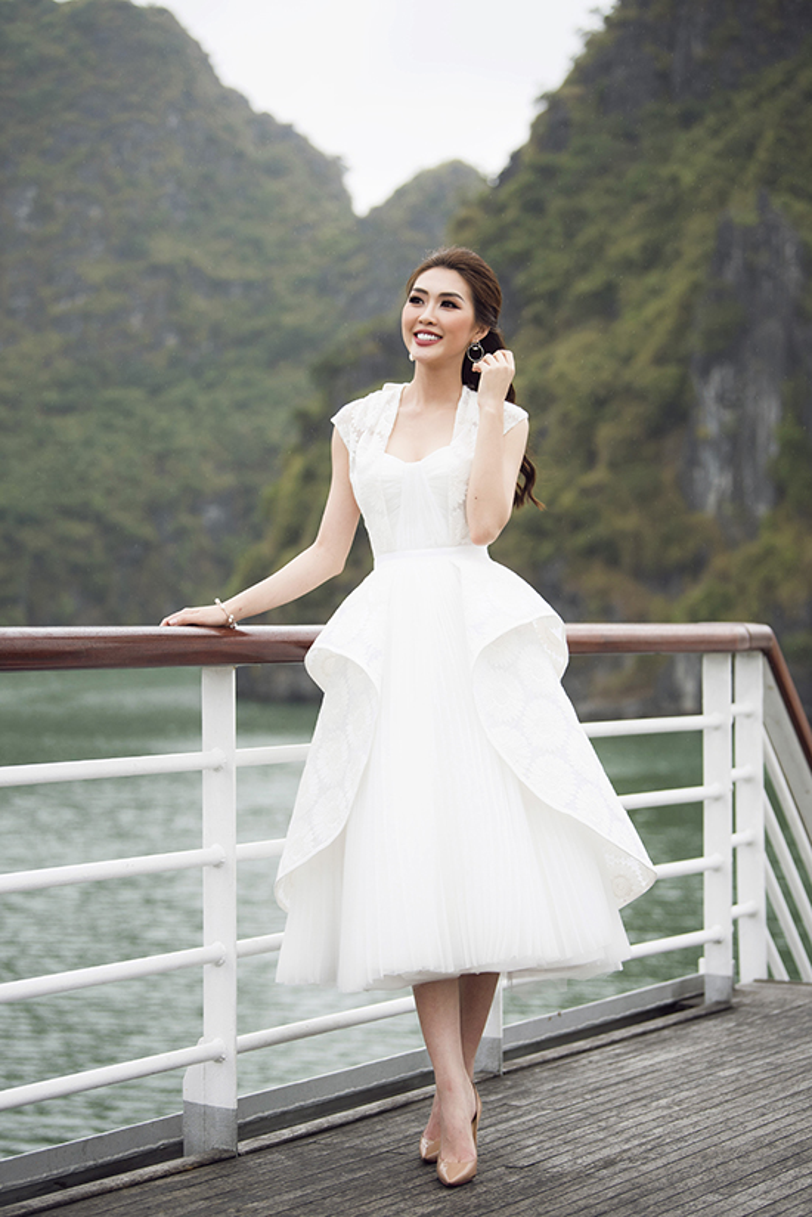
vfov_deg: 28.1
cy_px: 608
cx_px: 406
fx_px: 2434
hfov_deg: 18.9
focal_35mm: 72
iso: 500
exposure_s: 1/400
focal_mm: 72
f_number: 2.8
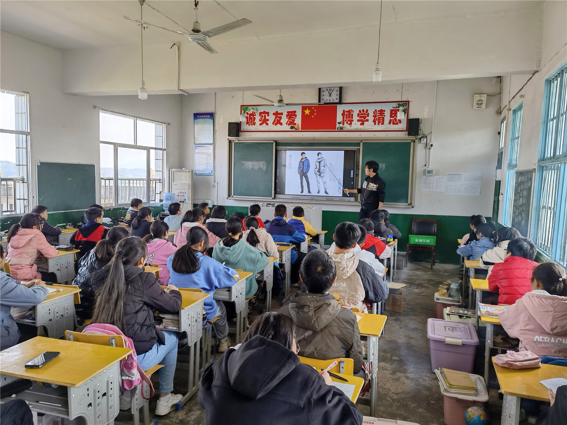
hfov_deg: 65.3
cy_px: 212
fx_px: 442
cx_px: 284
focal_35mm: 27
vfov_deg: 51.4
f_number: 1.9
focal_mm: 6.67
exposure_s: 1/130
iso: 50
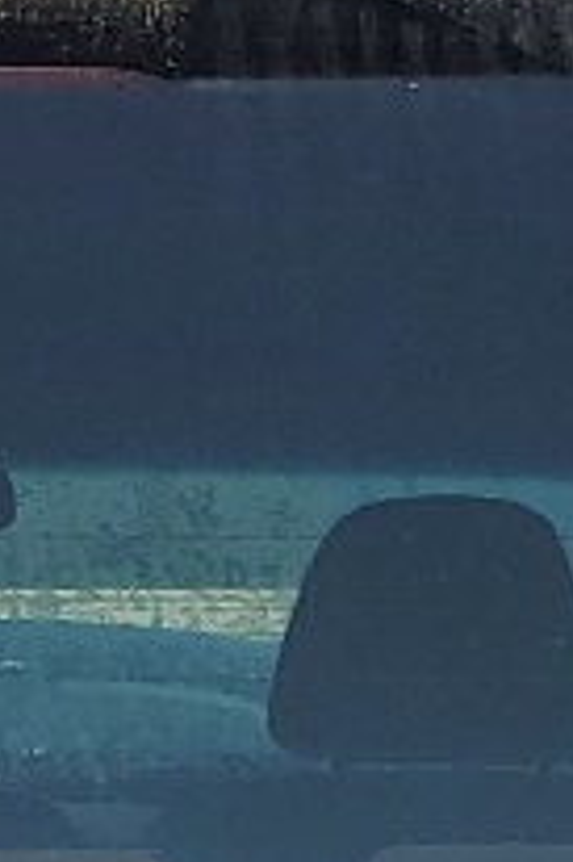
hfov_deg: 6.5
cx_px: -84
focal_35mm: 210
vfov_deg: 9.3
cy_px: 1619
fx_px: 5022
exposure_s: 1/2000
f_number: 1.5
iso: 50
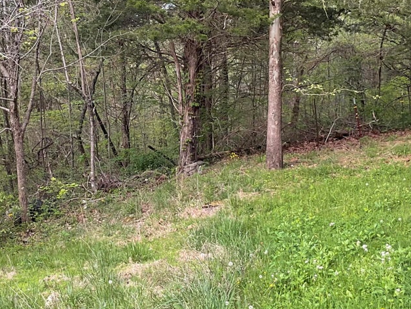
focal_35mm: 63
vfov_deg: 23.3
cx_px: 152
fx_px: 748
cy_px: 169
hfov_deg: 30.6
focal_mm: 3
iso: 16
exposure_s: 1/125
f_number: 1.8
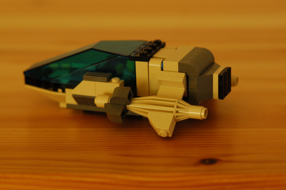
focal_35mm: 158
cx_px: 143
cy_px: 95
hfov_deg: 13.1
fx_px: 1250
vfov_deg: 8.7
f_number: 4
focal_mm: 105
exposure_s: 1/30
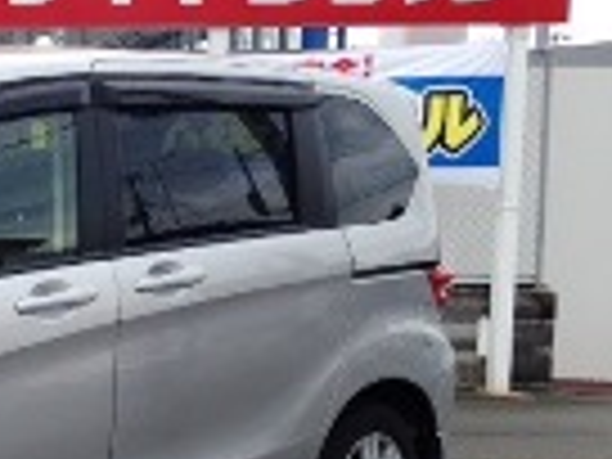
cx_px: -158
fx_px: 1485
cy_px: 317
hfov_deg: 21.3
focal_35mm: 84
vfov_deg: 17.5
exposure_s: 1/423
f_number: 2.4
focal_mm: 4.12
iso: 50
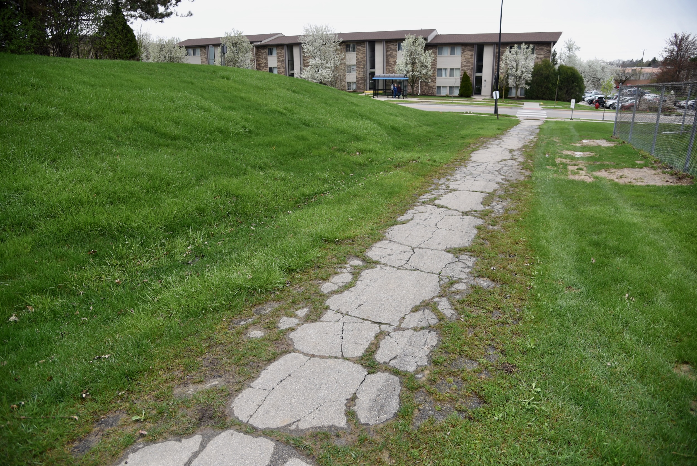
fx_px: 465
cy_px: 233
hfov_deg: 73.7
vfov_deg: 53.2
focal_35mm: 24
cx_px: 348
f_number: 4
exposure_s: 1/640
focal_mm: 24
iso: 400
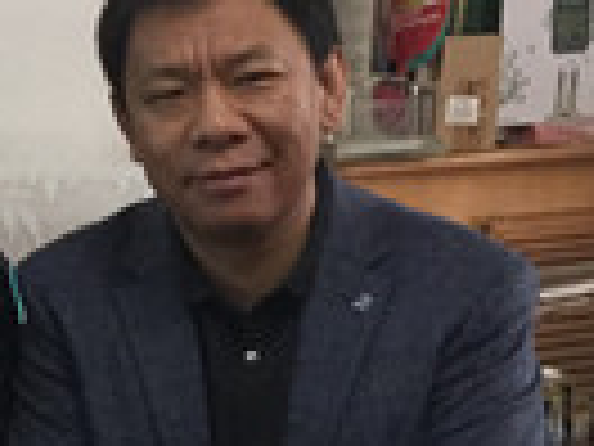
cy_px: 160
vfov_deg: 13.4
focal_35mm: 110
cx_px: -423
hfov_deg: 15.7
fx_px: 1888
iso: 160
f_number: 2.2
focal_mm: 4.15
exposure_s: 1/17
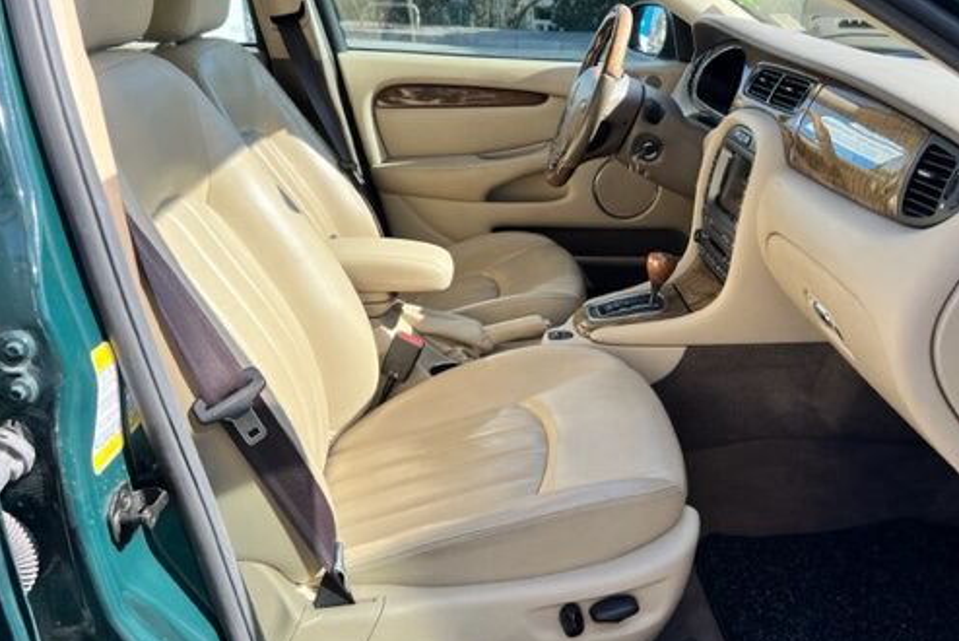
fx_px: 933
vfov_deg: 37.8
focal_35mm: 35
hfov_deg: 54.2
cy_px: 262
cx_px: 557
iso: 50
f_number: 1.5
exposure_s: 1/965
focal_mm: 5.7
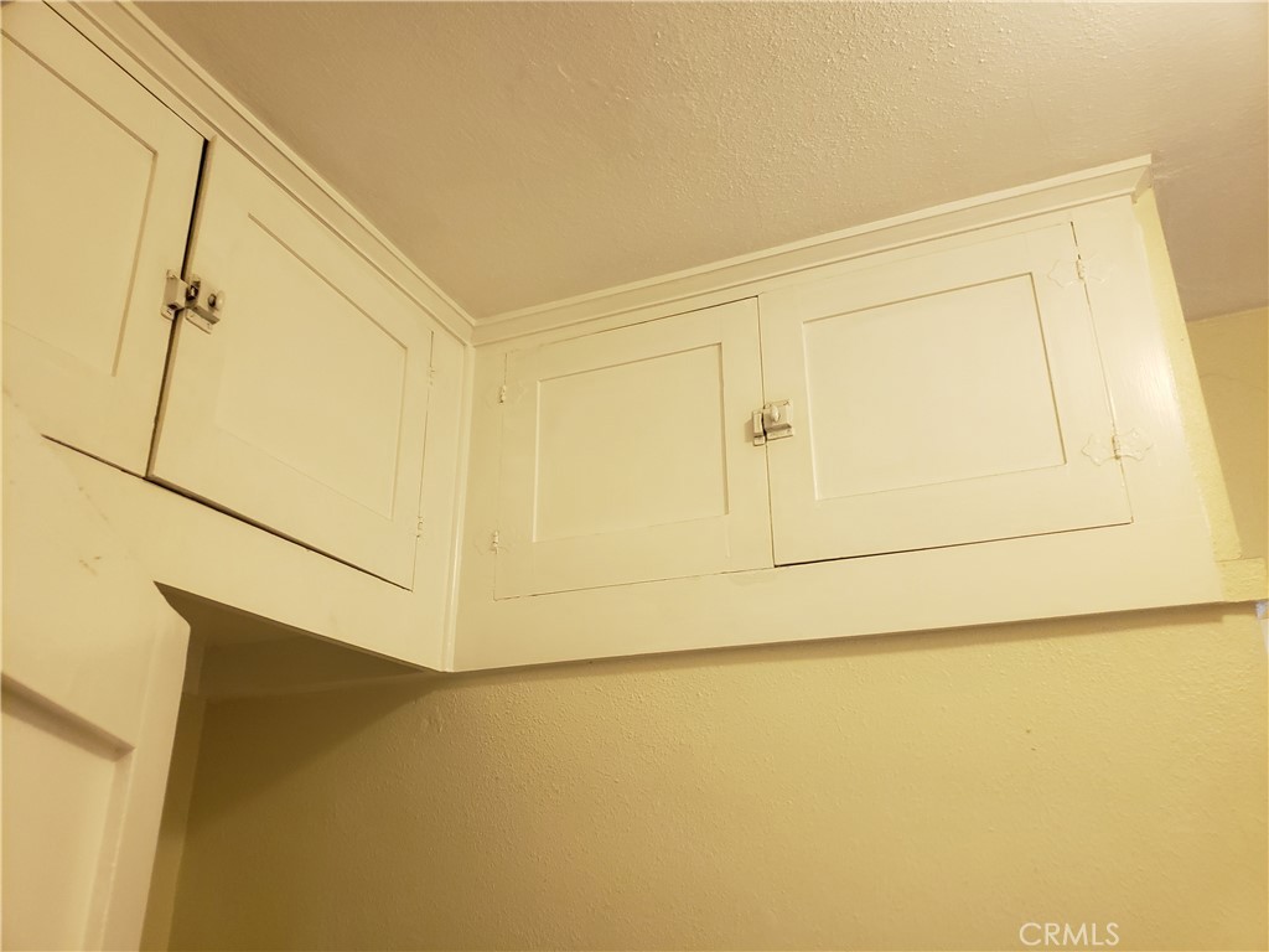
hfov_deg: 67.3
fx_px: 953
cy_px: 476
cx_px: 634
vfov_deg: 53.1
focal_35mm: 26
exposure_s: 1/60
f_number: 1.5
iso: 250
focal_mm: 4.3
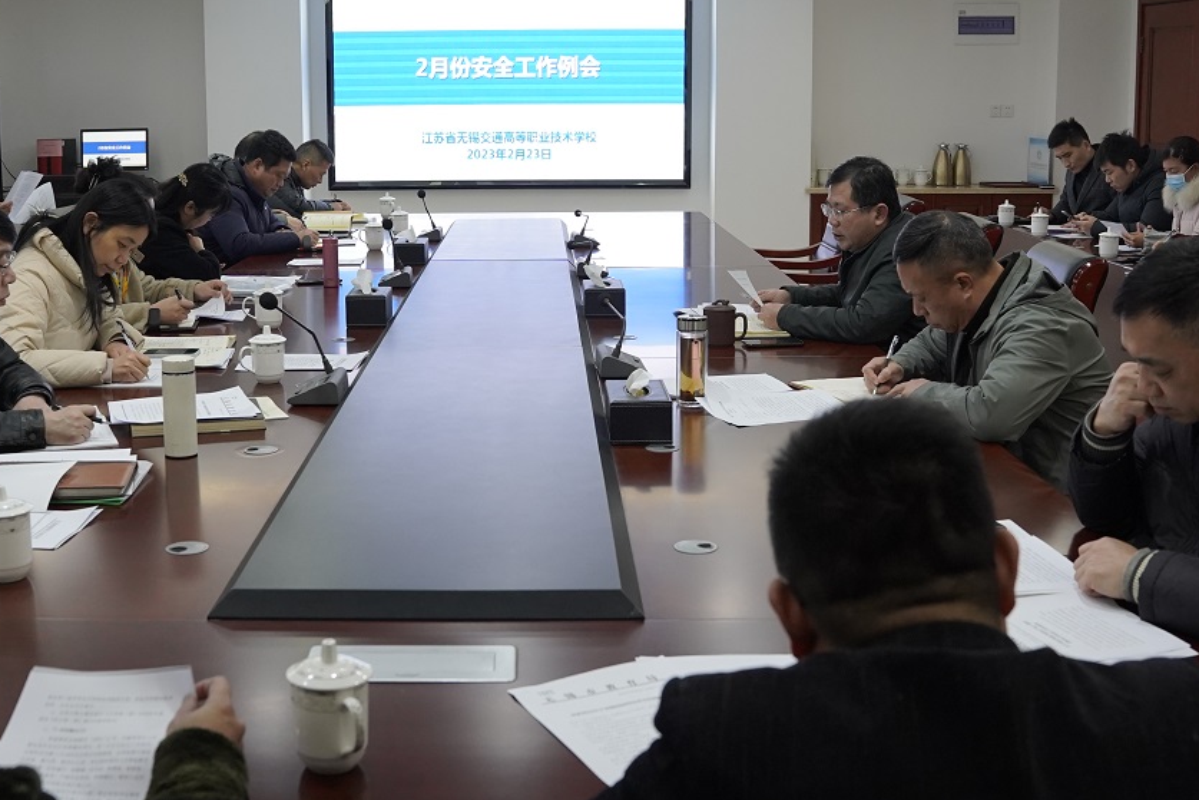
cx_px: 534
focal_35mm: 43
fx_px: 1432
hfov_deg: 45.4
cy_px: 330
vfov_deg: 31.1
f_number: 4
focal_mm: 24
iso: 2000
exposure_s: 1/160
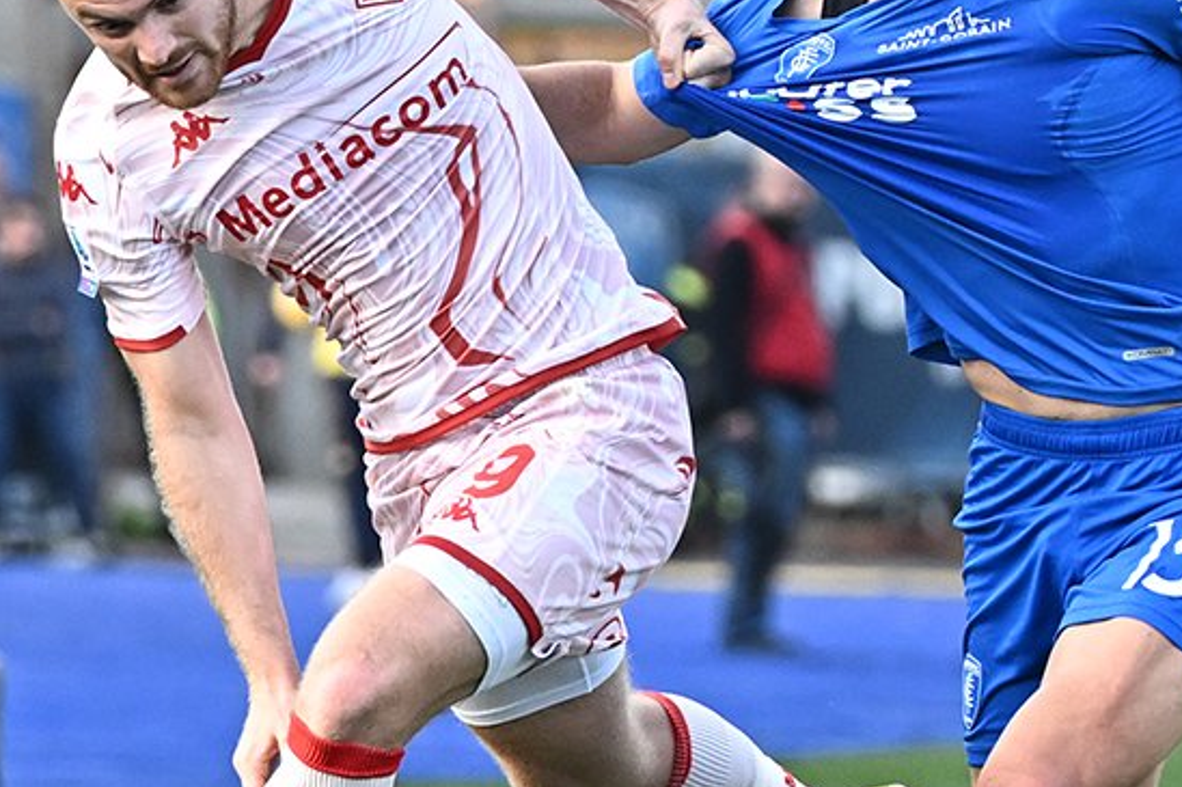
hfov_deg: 3.5
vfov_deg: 2.3
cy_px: 451
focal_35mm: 591
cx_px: 809
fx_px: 19398
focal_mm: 180
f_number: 4
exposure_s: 1/1600
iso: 1800
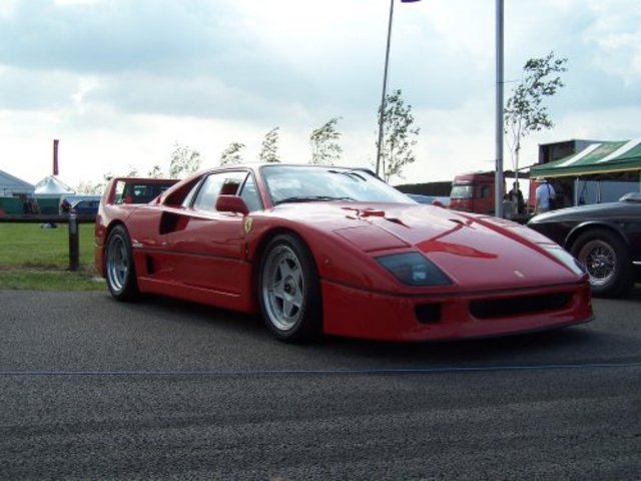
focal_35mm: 38
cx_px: 320
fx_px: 704
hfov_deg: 49.0
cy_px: 240
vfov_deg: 37.7
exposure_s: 1/750
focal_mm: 6.3
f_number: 4
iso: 100
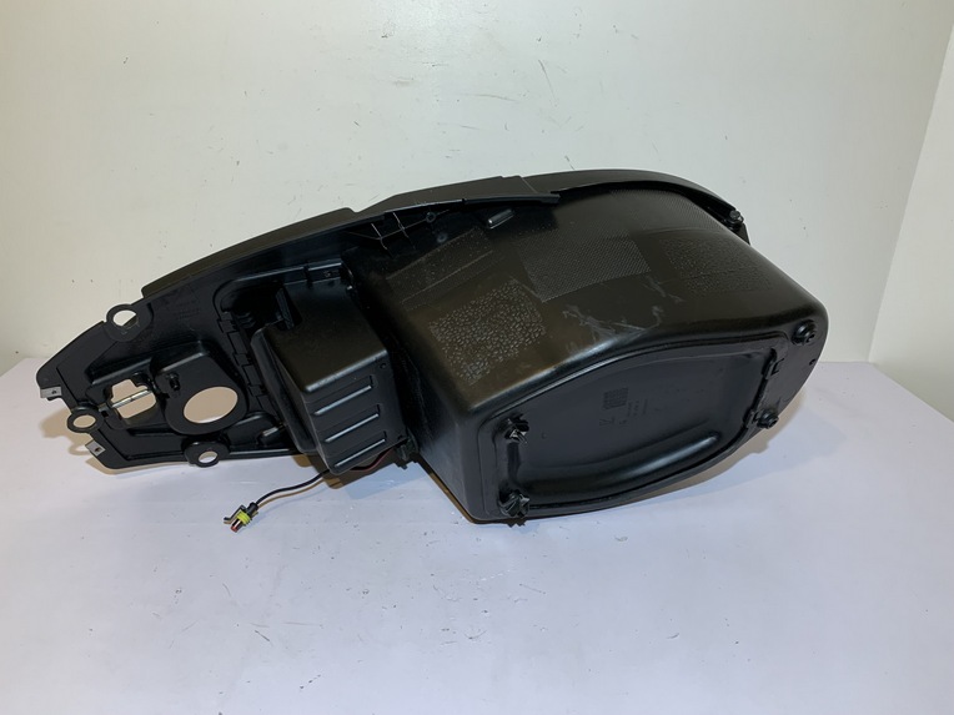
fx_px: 717
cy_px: 358
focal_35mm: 26
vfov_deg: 53.1
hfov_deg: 67.3
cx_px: 477
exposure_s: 1/78
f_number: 1.8
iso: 100
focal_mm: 4.25
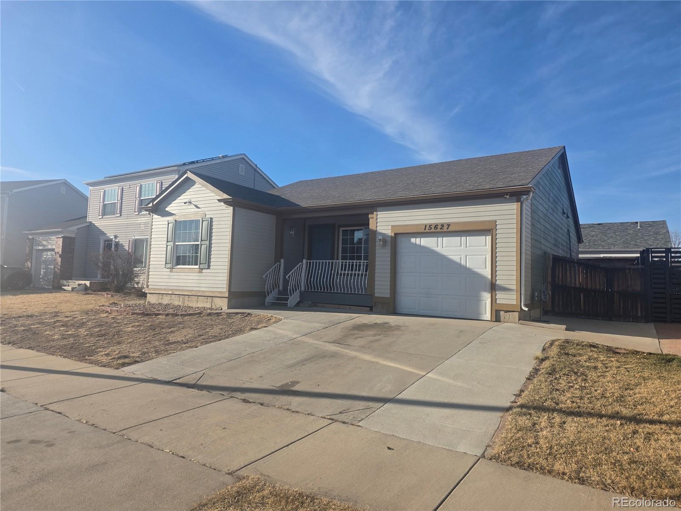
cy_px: 256
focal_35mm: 23
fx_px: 452
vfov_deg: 58.9
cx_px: 340
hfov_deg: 73.9
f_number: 1.7
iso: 80
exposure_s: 1/5778
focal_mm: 6.25
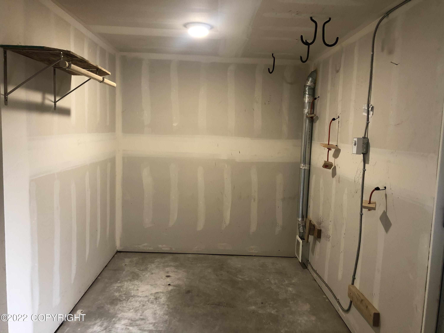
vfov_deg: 49.7
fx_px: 359
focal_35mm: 28
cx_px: 222
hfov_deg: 63.4
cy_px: 166
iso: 50
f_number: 1.8
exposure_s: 1/15
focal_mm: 3.99
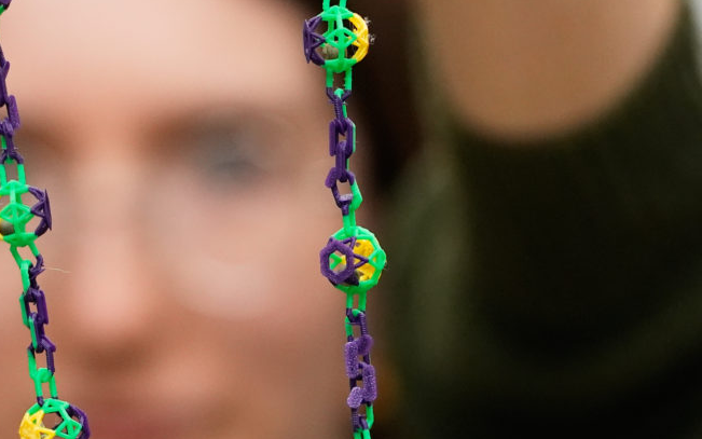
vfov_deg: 5.2
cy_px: 209
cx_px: 193
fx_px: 4822
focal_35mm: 252
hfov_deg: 8.3
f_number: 2.8
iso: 4000
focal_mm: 105
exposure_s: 1/800
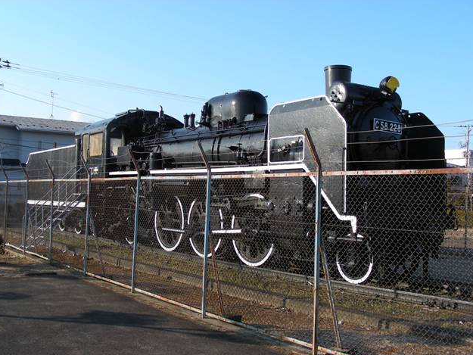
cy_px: 179
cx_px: 235
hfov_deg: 44.8
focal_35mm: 42
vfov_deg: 34.4
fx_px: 574
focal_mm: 6.8
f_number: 4
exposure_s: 1/268
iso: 50
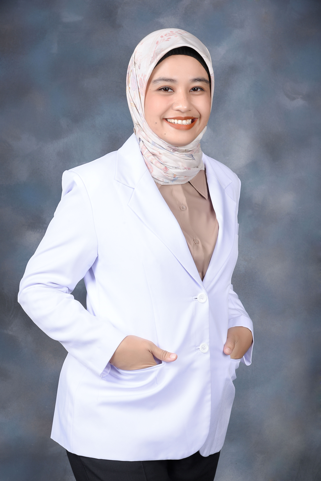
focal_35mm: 92
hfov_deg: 14.9
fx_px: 1229
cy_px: 240
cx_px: 160
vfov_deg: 22.1
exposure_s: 1/160
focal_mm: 92
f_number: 14
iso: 320
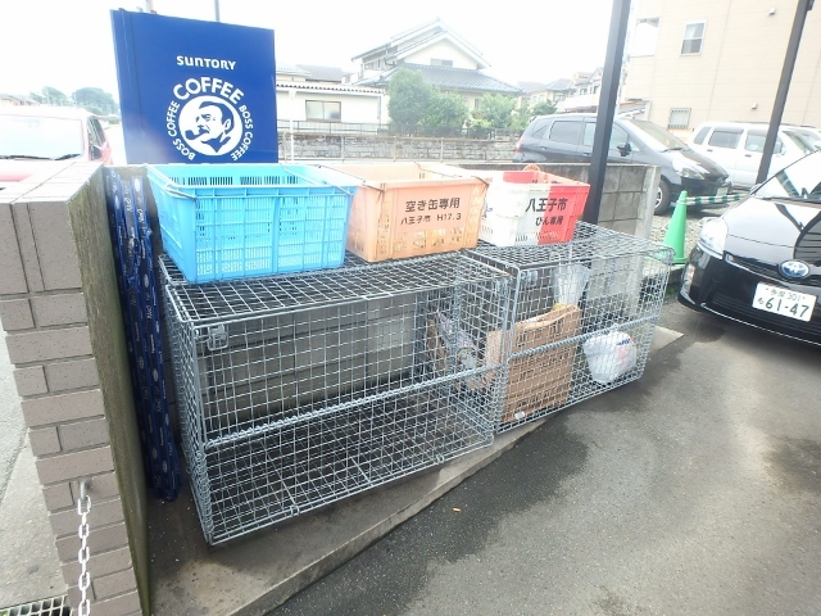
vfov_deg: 63.4
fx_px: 498
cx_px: 410
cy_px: 308
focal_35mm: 21
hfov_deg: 79.0
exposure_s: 1/100
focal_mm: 3.7
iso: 125
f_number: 3.5
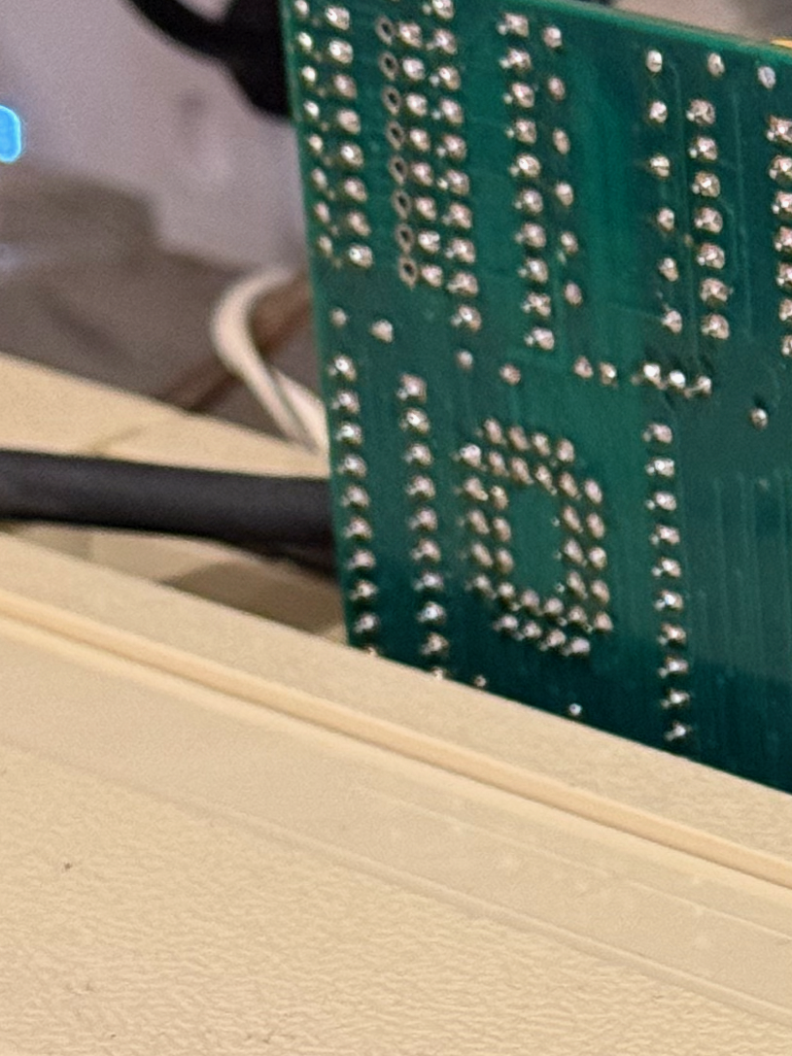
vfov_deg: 11.1
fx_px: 5431
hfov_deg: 8.1
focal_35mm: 178
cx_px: 1306
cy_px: 853
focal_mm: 6.76
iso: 250
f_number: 1.78
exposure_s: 1/50
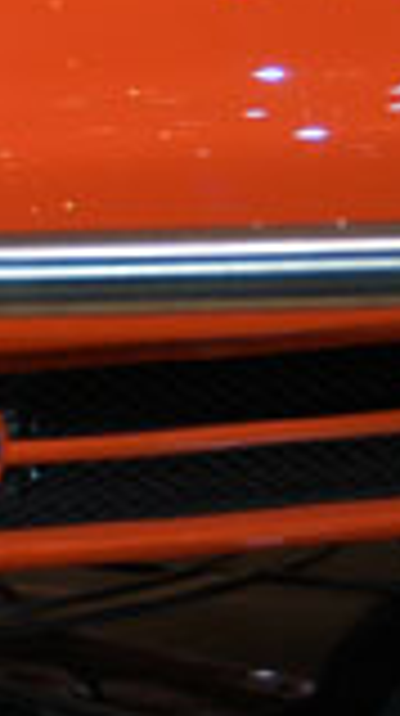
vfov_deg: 6.4
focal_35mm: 335
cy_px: -126
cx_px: -569
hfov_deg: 3.6
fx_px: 6340
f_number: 5
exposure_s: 1/80
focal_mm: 50
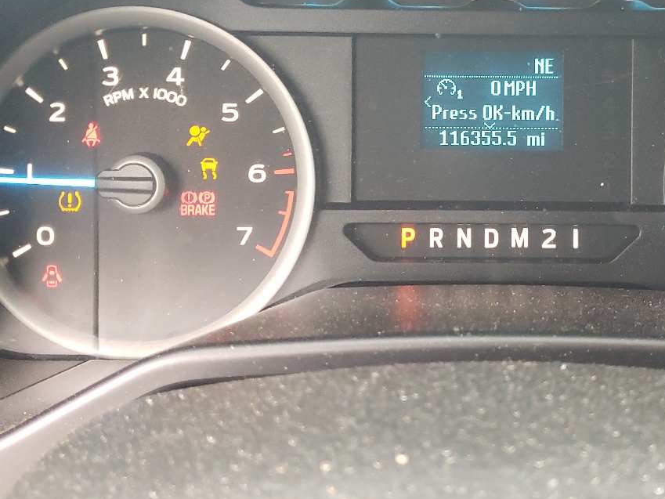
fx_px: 941
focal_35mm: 49
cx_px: 464
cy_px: 114
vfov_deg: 29.1
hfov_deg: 38.3
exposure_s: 1/60.2
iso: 262
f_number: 1.5
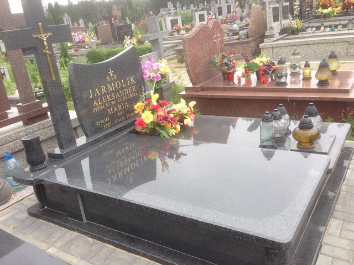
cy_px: 132
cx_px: 177
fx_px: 337
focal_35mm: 33
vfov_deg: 42.9
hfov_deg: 55.4
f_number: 2.4
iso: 50
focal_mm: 4.12
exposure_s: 1/359
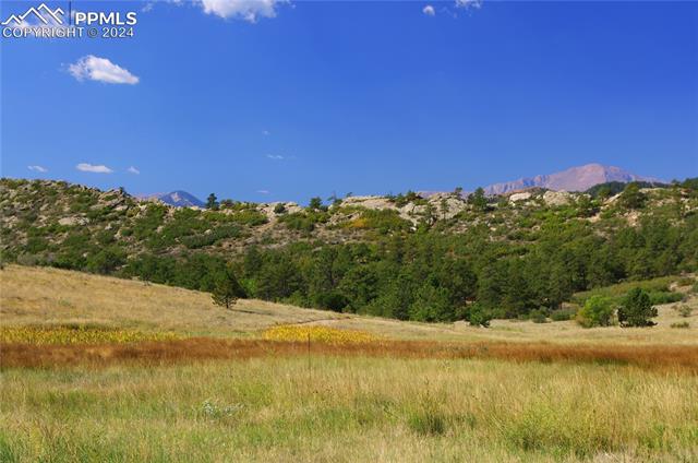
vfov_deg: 23.7
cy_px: 232
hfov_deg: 35.1
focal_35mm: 57
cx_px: 349
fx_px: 1103
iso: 200
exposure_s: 1/160
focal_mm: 38
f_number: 8
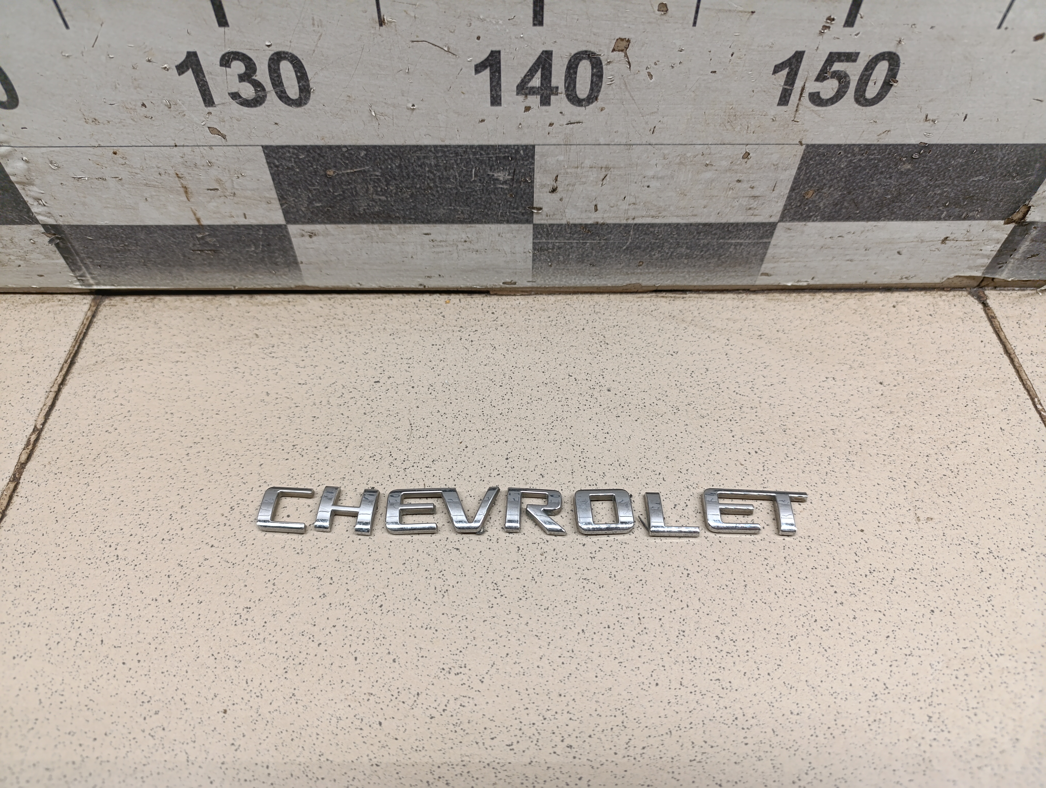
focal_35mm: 23
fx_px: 696
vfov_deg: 59.0
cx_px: 523
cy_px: 394
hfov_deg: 73.8
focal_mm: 6.14
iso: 400
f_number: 1.6
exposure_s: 1/100
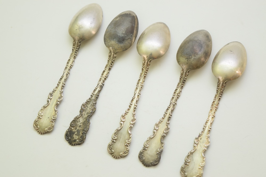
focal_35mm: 82
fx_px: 610
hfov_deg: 24.6
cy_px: 88
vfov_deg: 16.6
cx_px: 133
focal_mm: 55
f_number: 5.6
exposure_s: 1/125
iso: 560
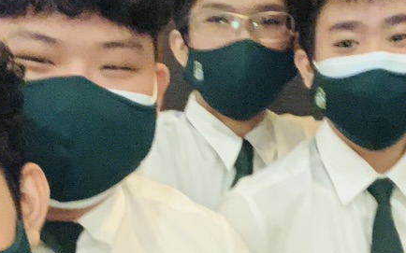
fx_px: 885
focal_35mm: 80
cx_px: 196
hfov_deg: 25.8
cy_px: 226
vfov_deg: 16.1
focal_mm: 2.87
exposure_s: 1/25
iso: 640
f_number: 2.2
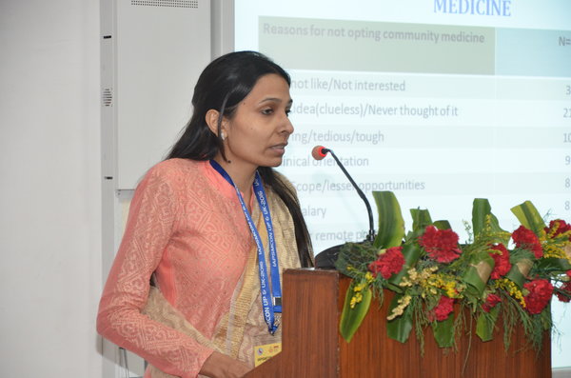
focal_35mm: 138
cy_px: 189
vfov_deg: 9.9
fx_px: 2184
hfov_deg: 14.9
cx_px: 286
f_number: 5.6
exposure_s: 1/80
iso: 2000
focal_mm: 92
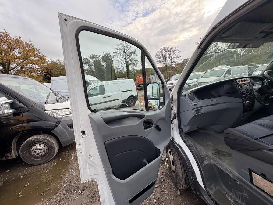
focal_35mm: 14
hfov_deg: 102.1
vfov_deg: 85.7
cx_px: 136
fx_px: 110
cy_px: 102
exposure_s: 1/328
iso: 40
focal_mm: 2.22
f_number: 2.2
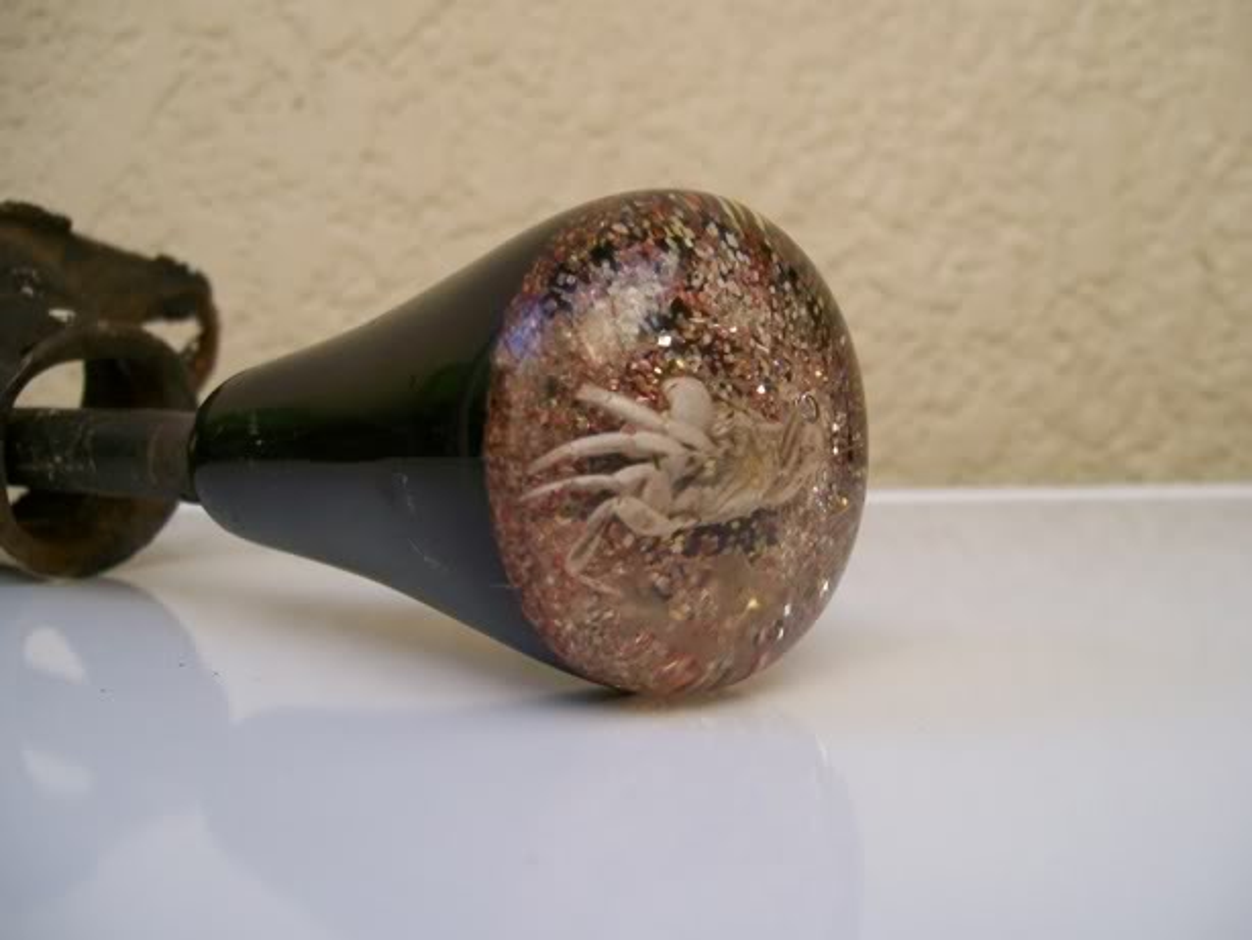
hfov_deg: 51.3
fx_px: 1303
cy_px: 470
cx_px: 626
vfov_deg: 39.7
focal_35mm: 36
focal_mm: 6
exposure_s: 1/82.4
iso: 80
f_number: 2.7
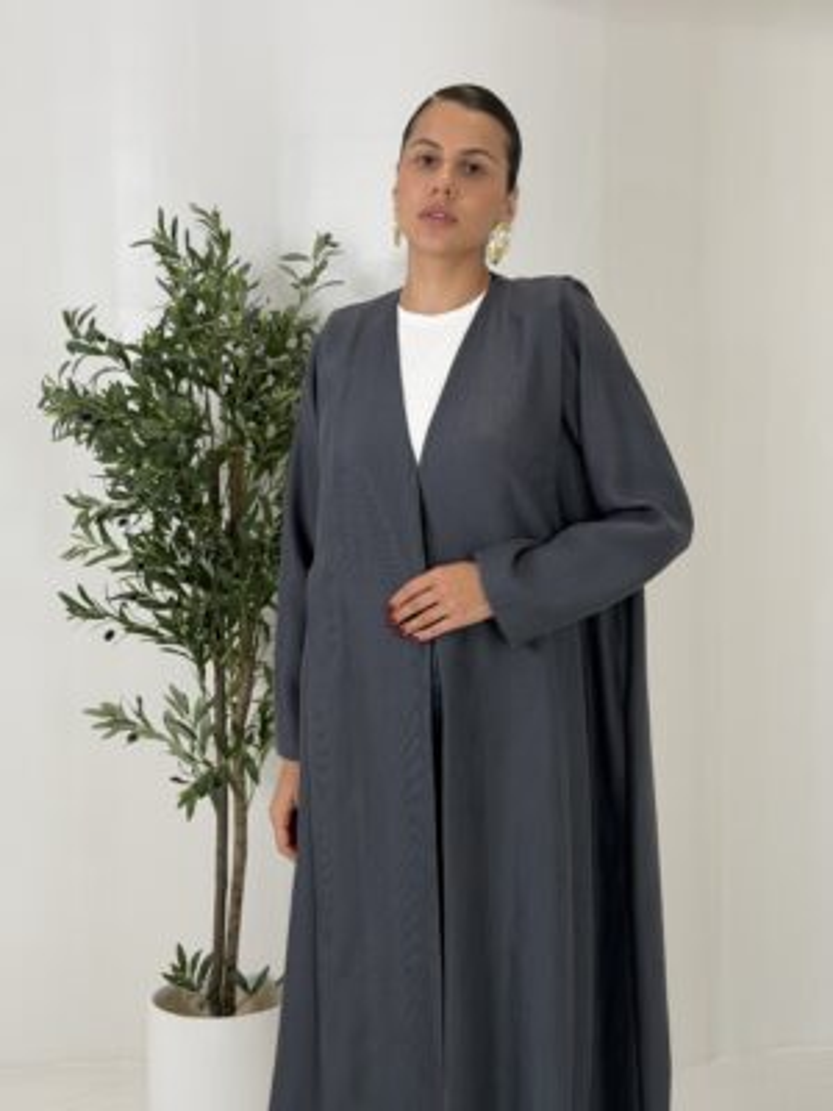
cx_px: 416
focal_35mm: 48
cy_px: 556
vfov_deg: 39.7
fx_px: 1540
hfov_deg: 30.3
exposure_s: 1/447
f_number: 1.78
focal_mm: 6.76
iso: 64
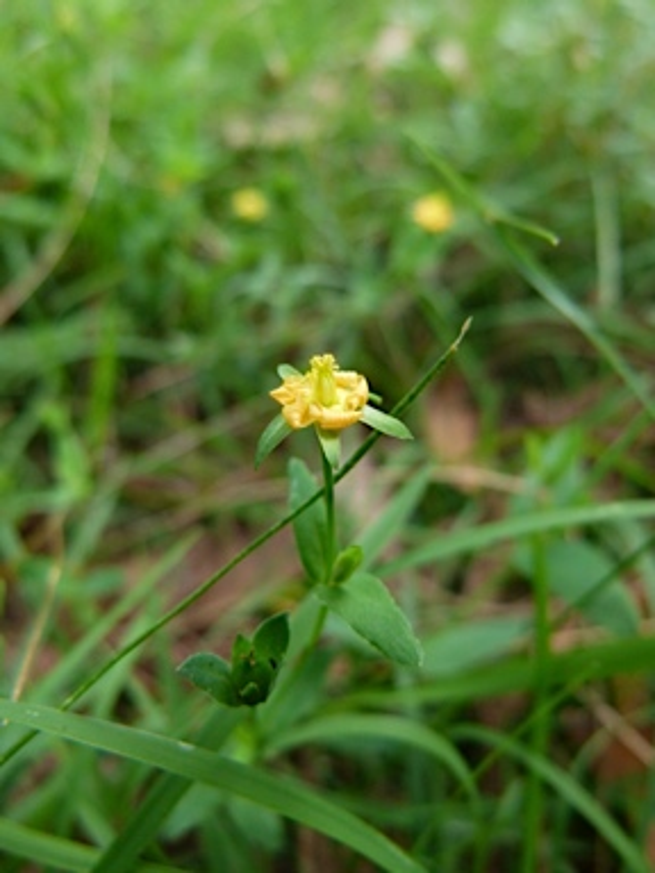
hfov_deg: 54.9
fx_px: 631
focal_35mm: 25
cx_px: 328
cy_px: 436
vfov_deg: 69.4
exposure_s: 1/60
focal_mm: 4.5
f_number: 2.8
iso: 100
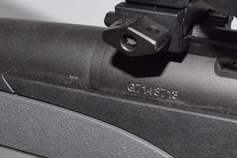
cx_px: 300
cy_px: 95
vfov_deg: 15.7
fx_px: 576
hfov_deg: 21.3
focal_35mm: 87
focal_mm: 21
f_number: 8
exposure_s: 1/60
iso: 100
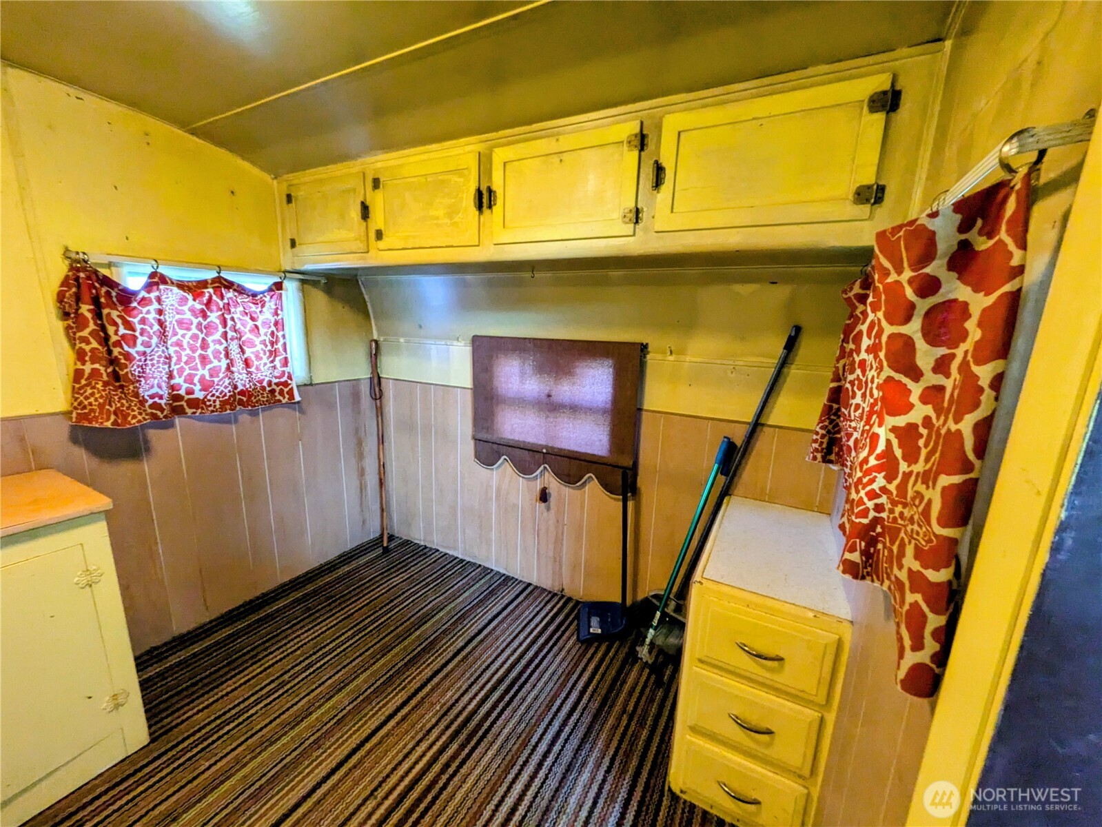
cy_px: 414
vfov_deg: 85.7
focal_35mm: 14
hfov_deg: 102.1
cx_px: 551
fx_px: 446
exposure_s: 1/24
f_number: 2.2
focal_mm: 1.83
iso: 628
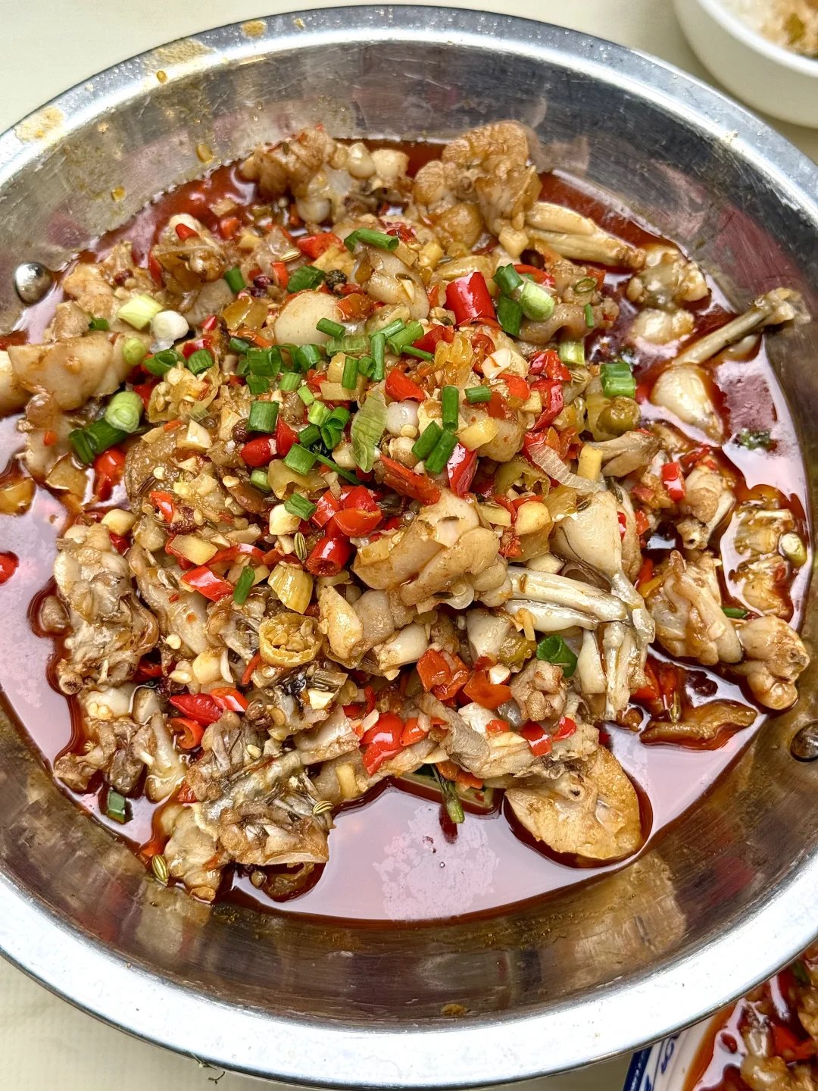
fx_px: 1512
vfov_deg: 39.7
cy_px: 546
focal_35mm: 48
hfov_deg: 30.3
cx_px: 409
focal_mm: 6.76
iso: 100
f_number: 1.78
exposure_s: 1/1403
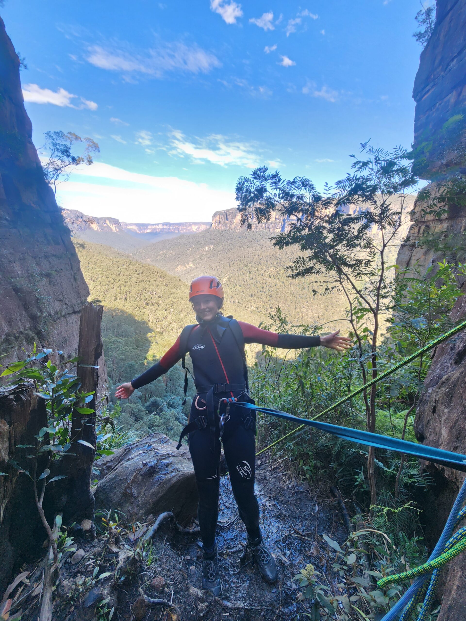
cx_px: 233
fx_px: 233
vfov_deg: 106.2
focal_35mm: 13
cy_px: 310
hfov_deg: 89.9
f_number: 2.2
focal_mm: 2.2
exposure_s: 1/120
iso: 100
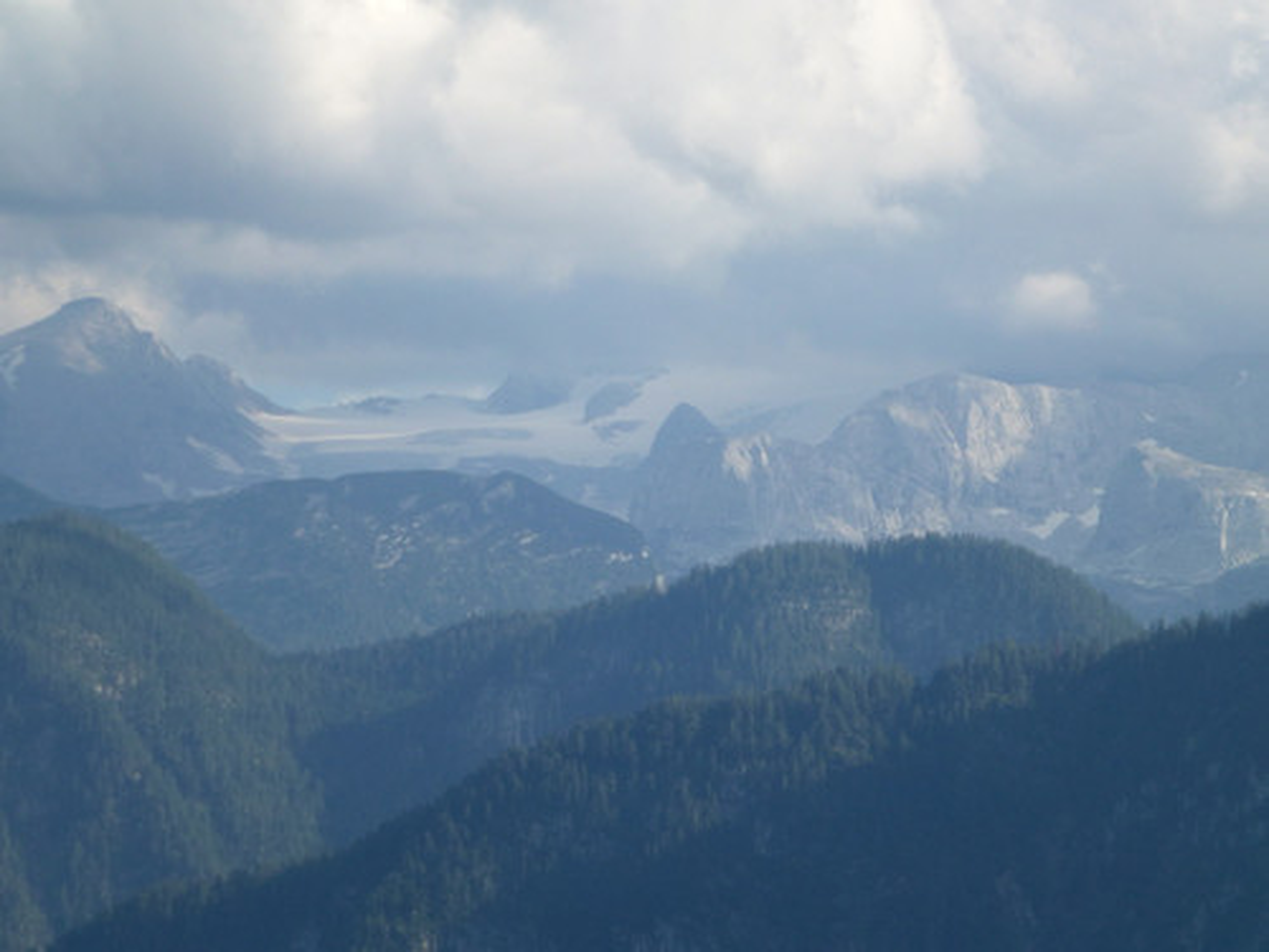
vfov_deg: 6.9
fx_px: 7918
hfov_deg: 9.2
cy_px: 476
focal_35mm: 216
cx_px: 634
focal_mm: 35.2
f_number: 5.5
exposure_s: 1/500
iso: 100
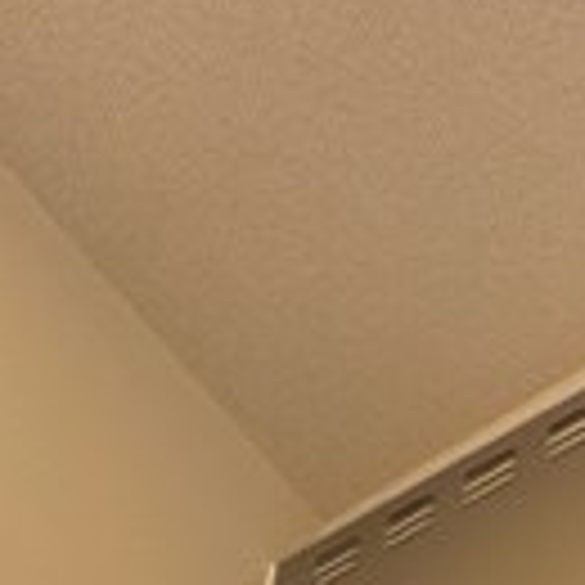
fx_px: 1166
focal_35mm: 61
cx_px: 562
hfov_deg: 26.9
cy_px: 1017
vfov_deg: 20.8
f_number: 2.2
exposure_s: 1/120
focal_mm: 2.22
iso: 320
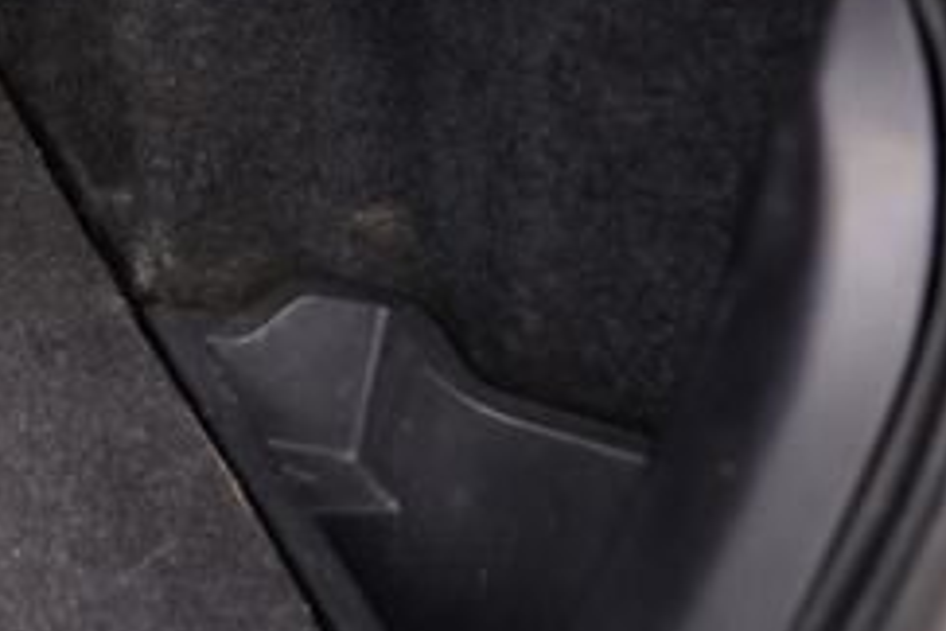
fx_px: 2654
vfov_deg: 13.2
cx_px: -977
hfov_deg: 15.7
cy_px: -95
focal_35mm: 101
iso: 250
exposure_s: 1/30
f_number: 2.8
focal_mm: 24
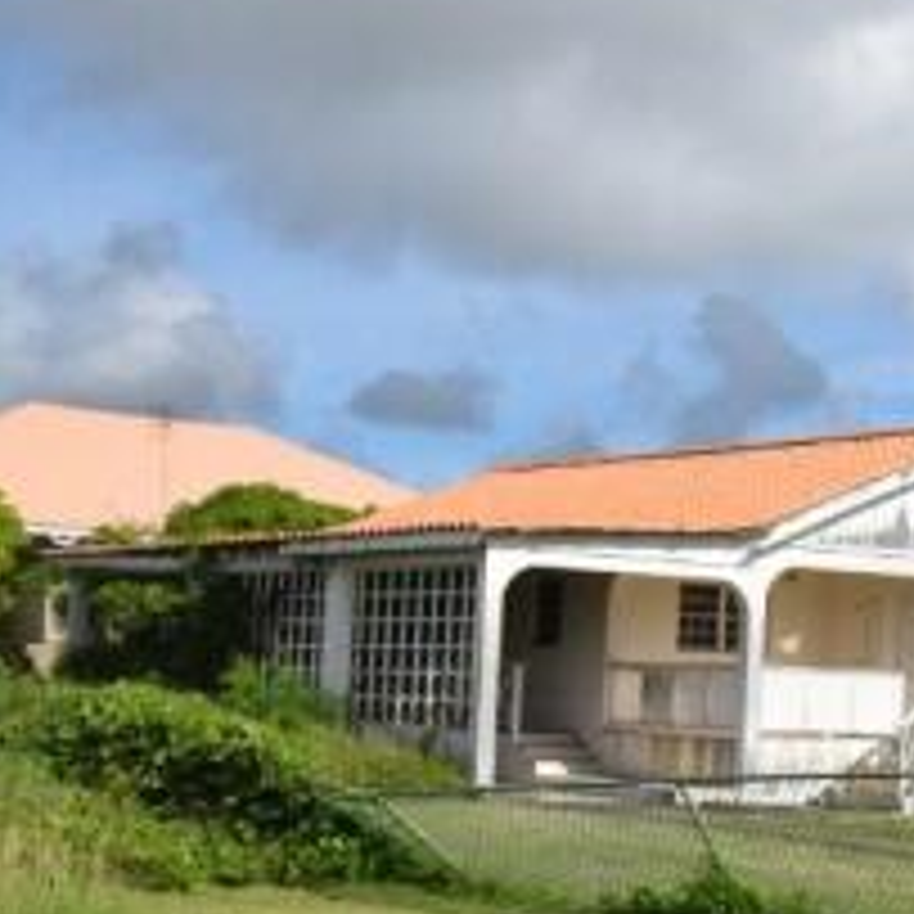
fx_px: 2211
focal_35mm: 74
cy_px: 484
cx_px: 1105
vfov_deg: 23.4
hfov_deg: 21.6
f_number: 11
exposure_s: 1/500
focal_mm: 18
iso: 200
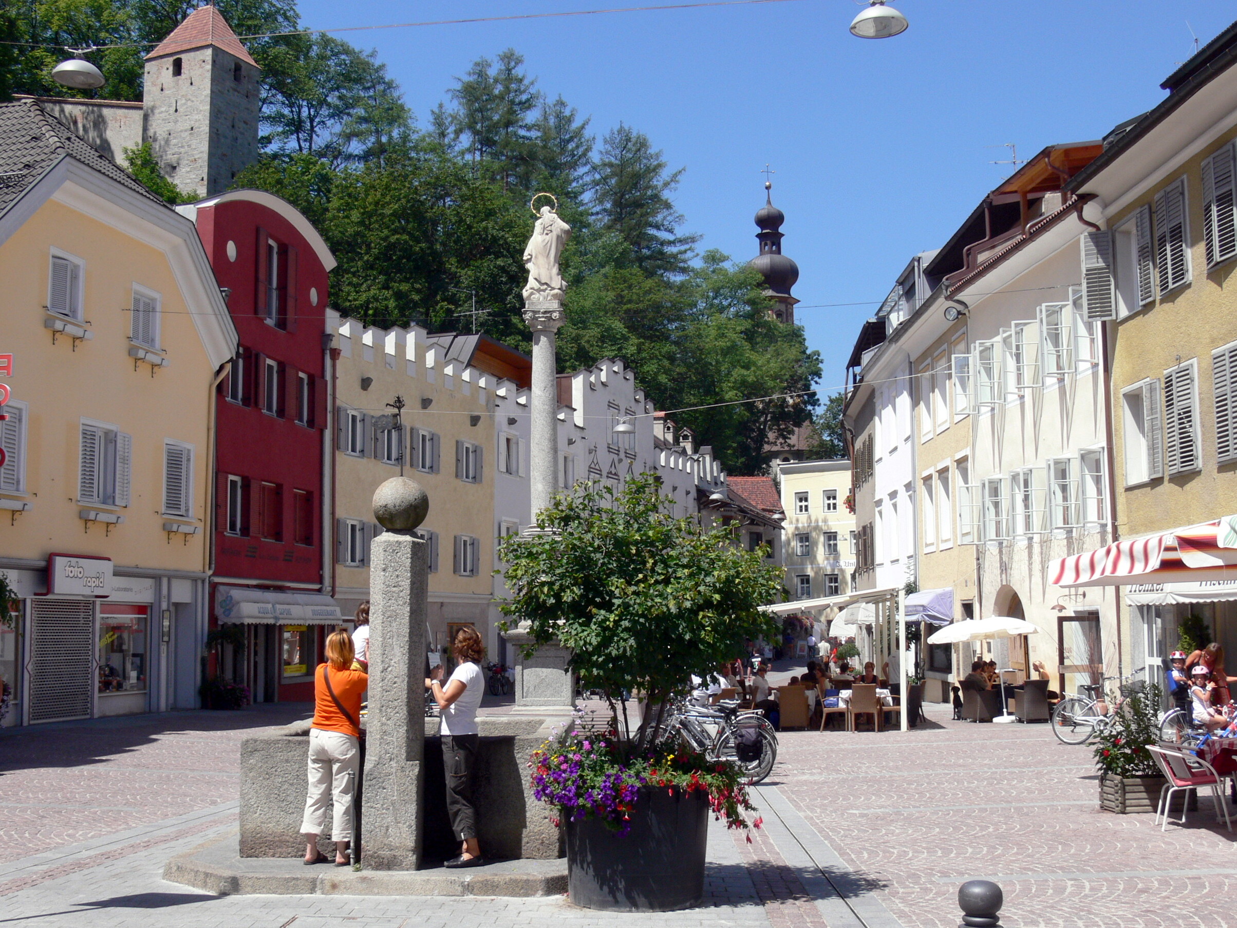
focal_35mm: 38
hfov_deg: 49.0
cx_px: 618
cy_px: 464
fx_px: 1358
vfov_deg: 37.7
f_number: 5.6
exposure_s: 1/250
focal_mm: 8.1
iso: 80
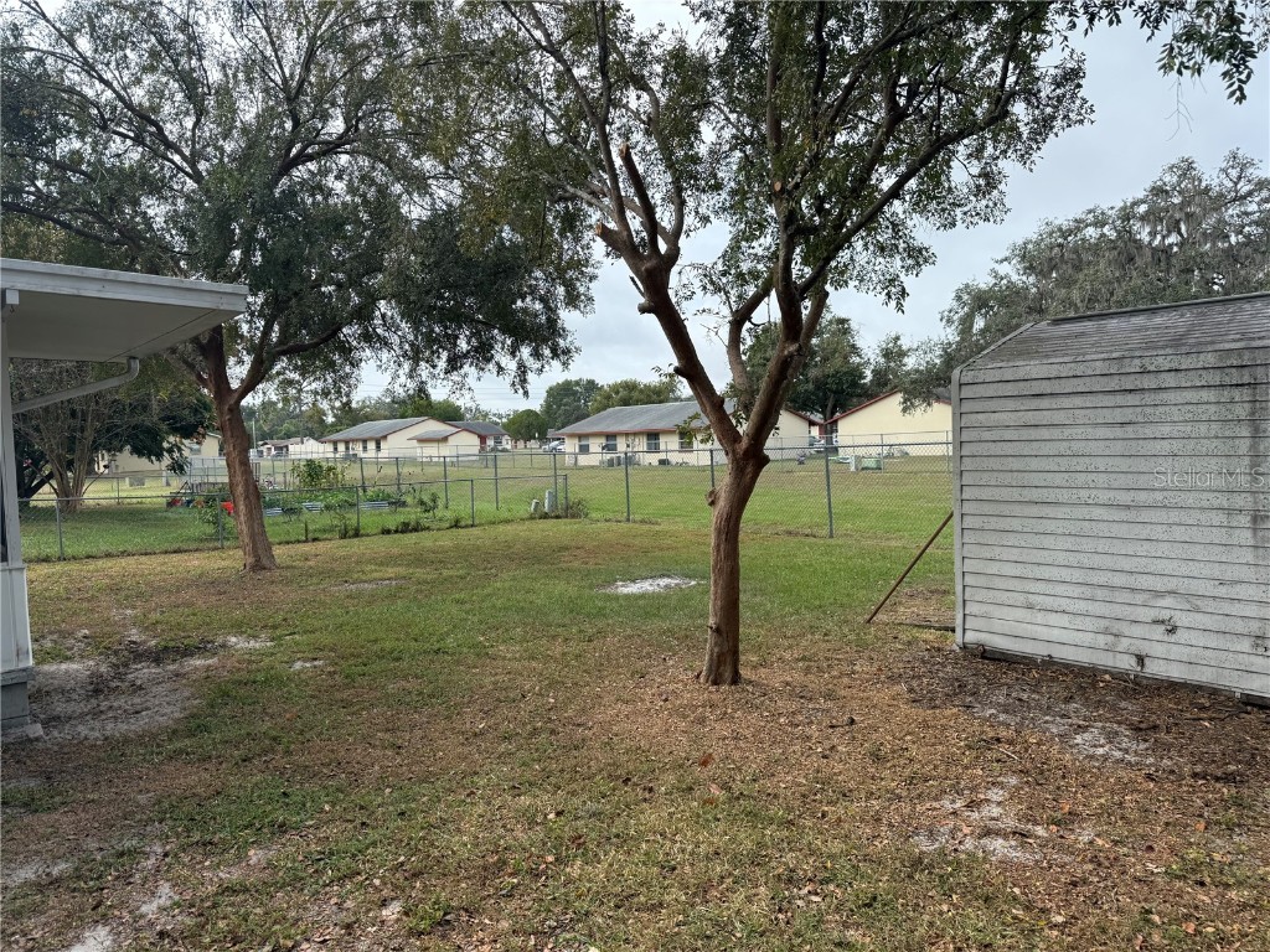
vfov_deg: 56.8
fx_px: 881
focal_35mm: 24
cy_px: 476
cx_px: 635
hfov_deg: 71.6
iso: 80
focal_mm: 6.76
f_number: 1.78
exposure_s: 1/1855
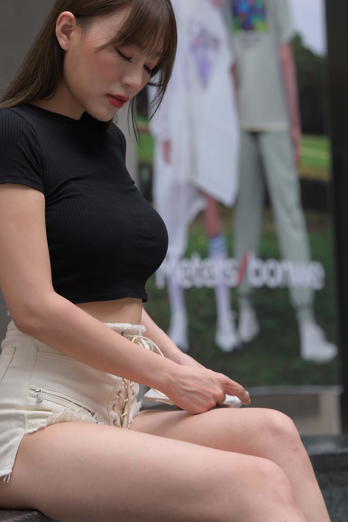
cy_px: 233
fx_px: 2392
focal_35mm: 165
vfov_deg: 12.5
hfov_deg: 8.3
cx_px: 119
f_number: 4
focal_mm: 115
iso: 200
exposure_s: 1/160
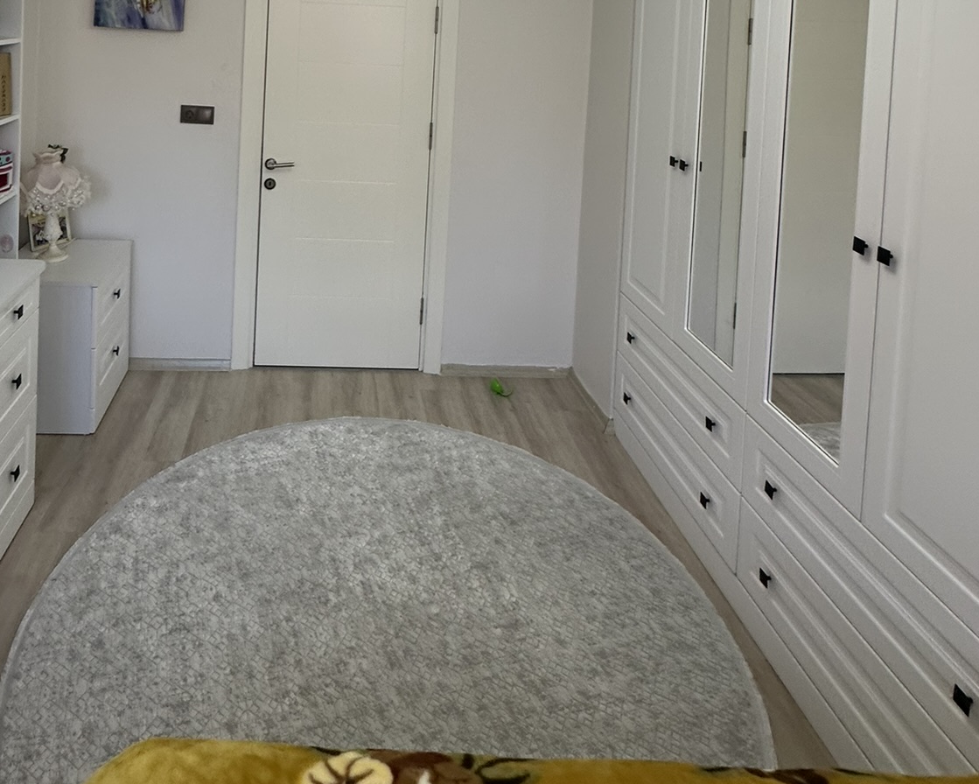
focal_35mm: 25
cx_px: 357
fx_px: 725
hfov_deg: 66.9
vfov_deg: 48.7
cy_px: 35
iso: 80
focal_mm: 2.22
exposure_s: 1/100
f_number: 2.2
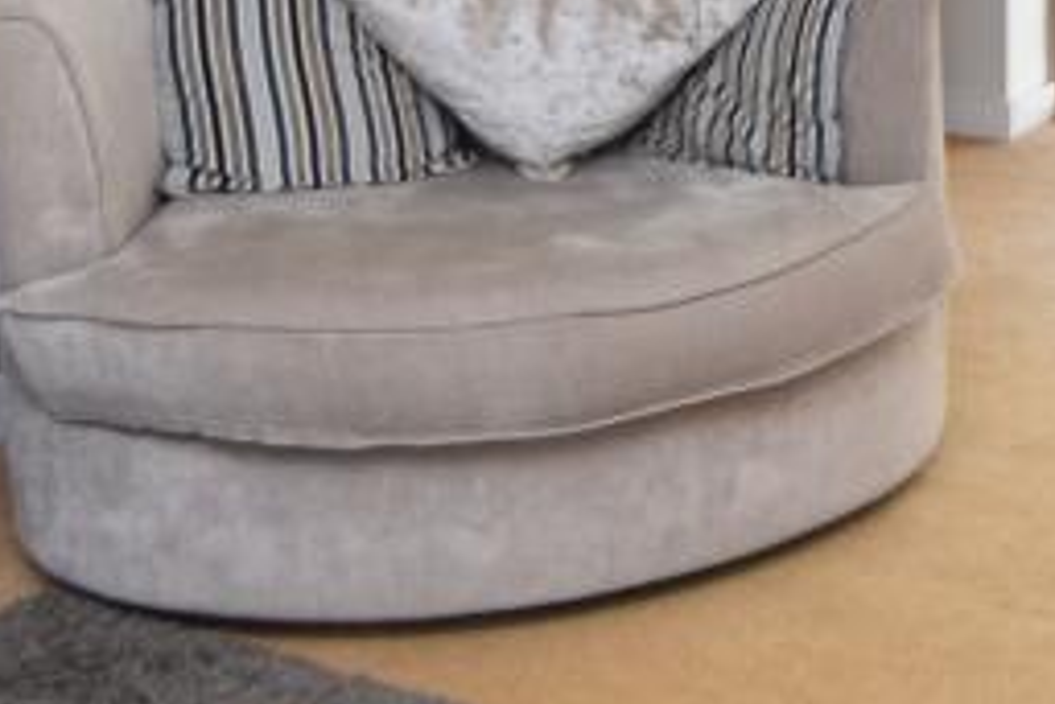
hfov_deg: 27.5
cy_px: 72
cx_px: 1207
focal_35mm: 66
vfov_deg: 20.2
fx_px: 1935
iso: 100
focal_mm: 11
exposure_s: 1/40
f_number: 3.5
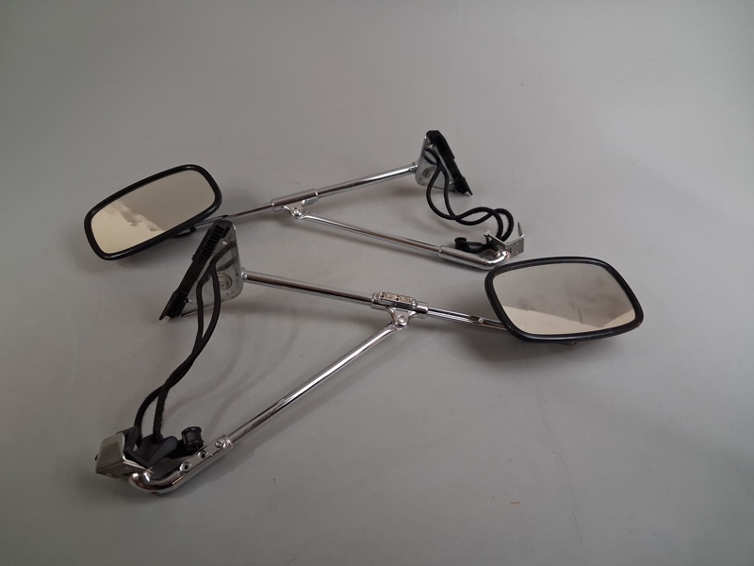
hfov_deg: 65.3
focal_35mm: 27
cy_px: 283
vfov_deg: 51.4
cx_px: 377
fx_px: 588
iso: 500
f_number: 1.8
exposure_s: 1/100
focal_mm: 4
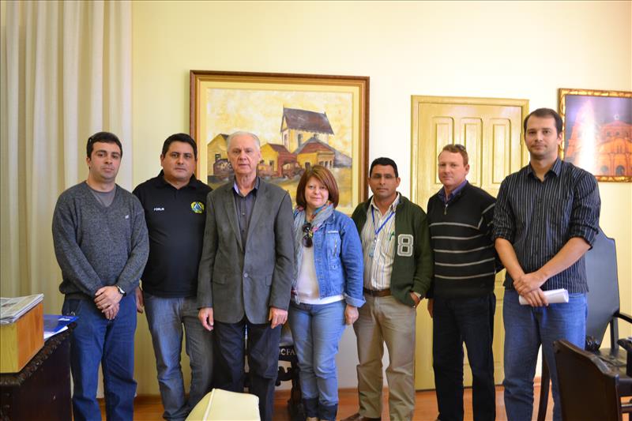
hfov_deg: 57.2
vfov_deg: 40.0
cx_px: 316
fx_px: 579
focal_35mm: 33
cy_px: 210
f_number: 3.8
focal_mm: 22
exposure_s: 1/25
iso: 400
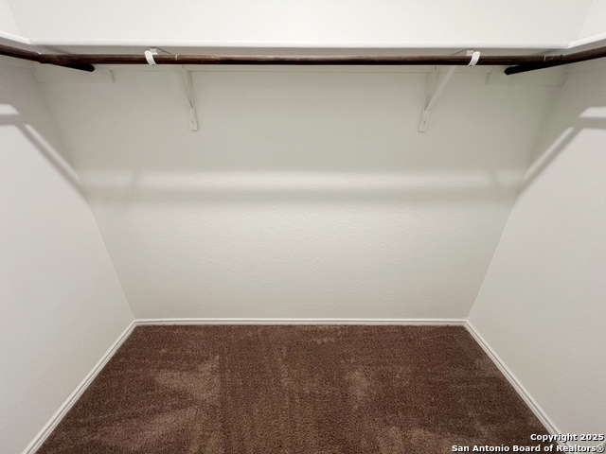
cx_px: 303
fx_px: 228
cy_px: 227
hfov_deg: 106.2
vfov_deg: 89.9
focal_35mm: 13
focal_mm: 1.57
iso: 200
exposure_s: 1/60
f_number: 1.8
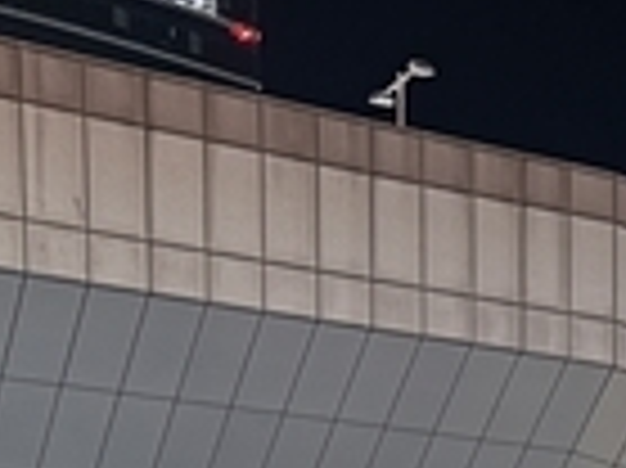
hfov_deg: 17.1
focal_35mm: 112
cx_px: 667
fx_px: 2024
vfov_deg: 11.6
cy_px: 1004
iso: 1000
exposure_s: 1/20
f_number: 1.6
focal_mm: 5.96
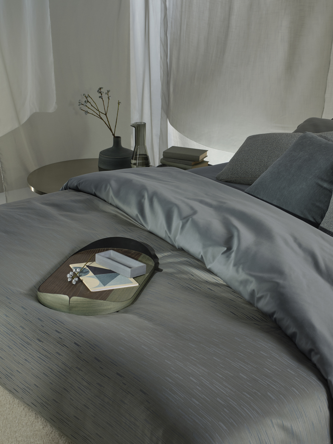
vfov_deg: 32.6
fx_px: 757
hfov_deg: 24.6
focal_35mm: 59
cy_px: 265
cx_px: 236
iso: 200
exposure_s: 1/5
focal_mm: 48.8
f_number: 13
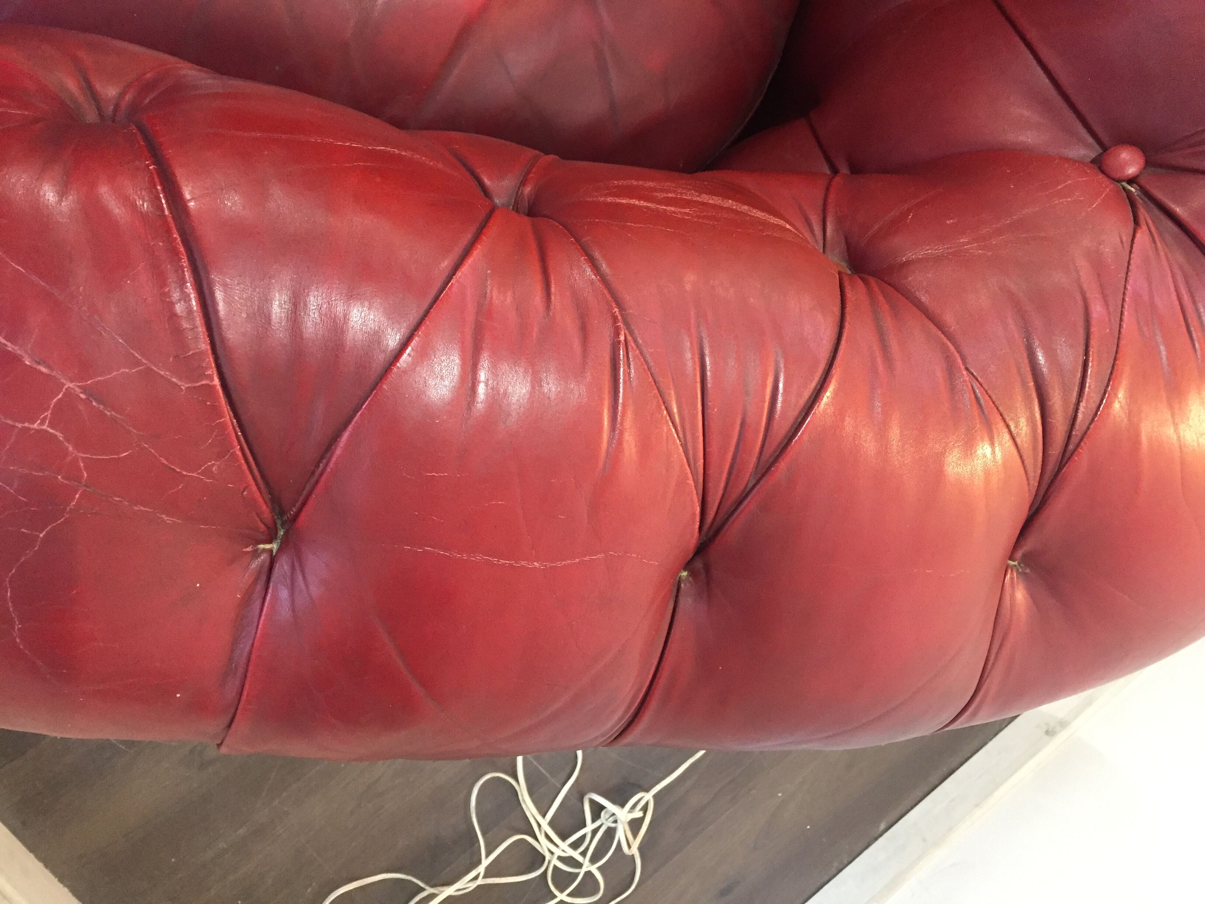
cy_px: 452
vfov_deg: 48.2
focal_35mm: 29
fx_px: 1010
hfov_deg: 61.7
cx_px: 602
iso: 320
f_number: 2.2
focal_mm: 4.15
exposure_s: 1/33
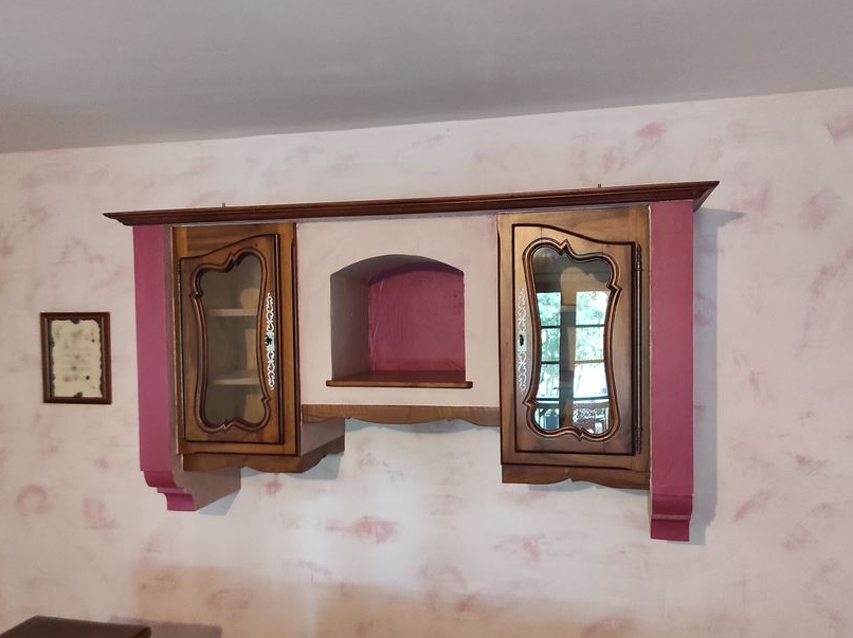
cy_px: 347
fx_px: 763
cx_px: 416
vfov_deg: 45.3
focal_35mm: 31
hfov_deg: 58.4
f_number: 1.89
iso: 2748
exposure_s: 1/20
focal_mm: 5.43
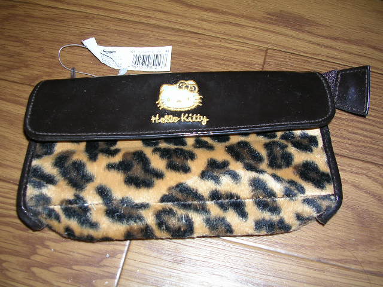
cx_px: 192
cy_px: 144
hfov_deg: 49.0
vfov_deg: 37.7
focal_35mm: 38
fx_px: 420
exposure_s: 1/60.1
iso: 50
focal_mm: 5.8
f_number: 2.8
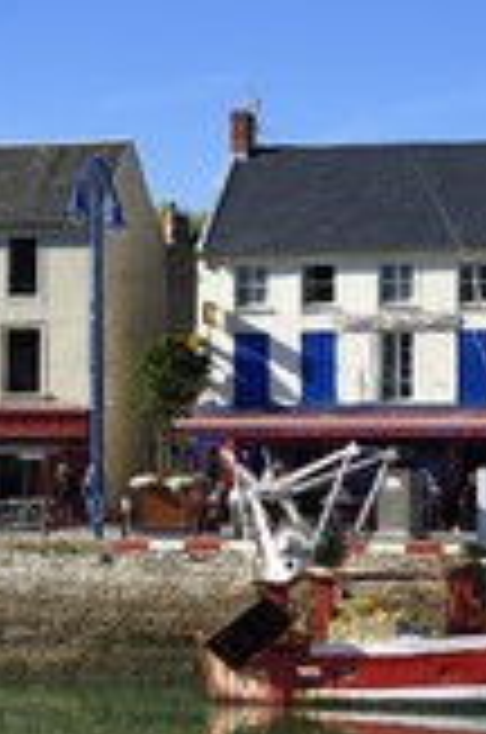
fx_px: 2522
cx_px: 315
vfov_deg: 16.5
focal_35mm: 124
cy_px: 477
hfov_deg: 11.0
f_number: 10
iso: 200
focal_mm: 48
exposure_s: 1/320
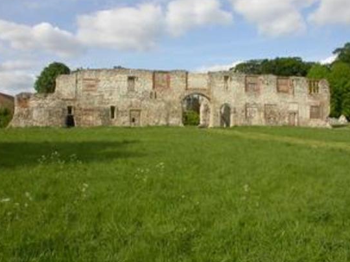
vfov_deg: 32.2
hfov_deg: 42.0
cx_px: 191
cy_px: 129
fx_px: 455
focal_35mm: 45
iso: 100
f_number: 6.7
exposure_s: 1/287
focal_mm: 7.85
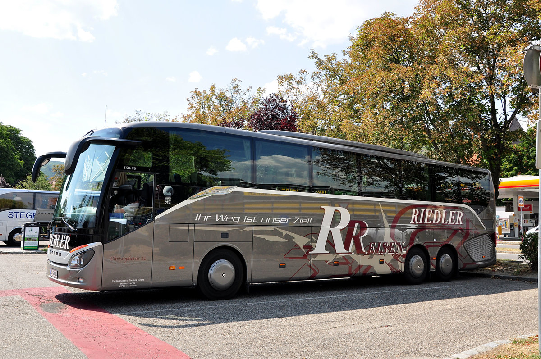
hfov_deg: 57.3
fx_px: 495
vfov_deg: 39.9
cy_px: 180
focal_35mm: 33
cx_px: 270
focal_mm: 22
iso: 200
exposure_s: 1/250
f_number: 8
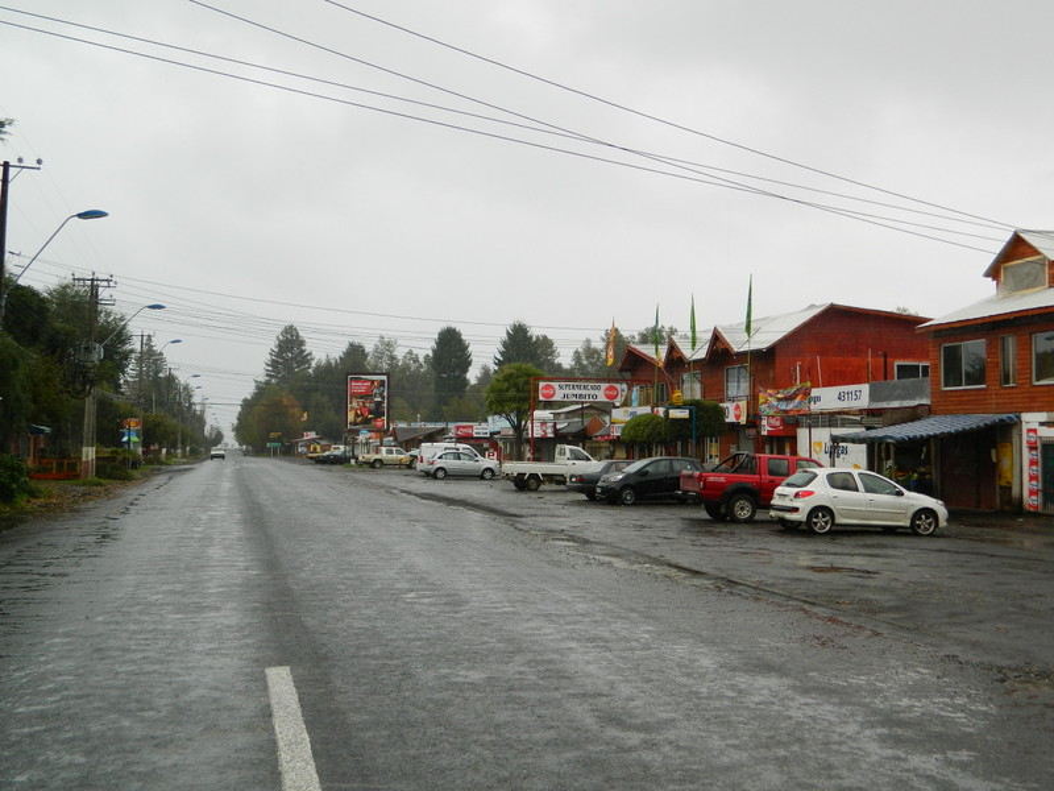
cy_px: 396
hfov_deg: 45.8
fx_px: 1248
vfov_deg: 35.1
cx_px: 527
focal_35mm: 41
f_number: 3.5
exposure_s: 1/200
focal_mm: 7.3
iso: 80
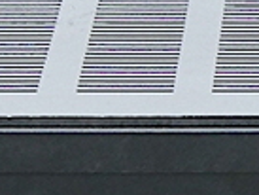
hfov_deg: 2.5
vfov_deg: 1.8
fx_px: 6036
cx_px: 327
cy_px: 259
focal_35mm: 806
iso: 200
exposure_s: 1/6
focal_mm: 20.6
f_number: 5.1
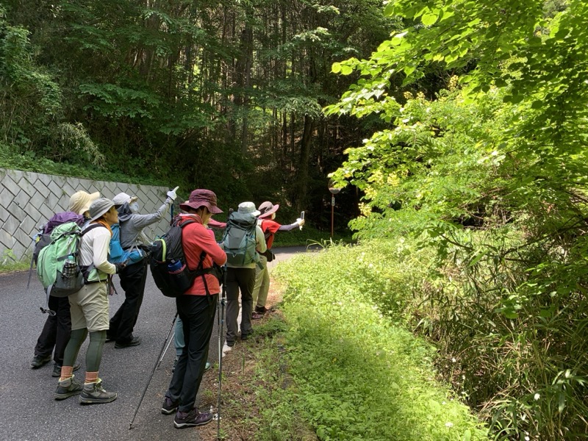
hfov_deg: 67.3
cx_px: 294
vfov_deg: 53.1
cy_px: 220
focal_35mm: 26
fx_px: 442
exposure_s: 1/157
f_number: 1.8
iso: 25
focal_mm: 4.25
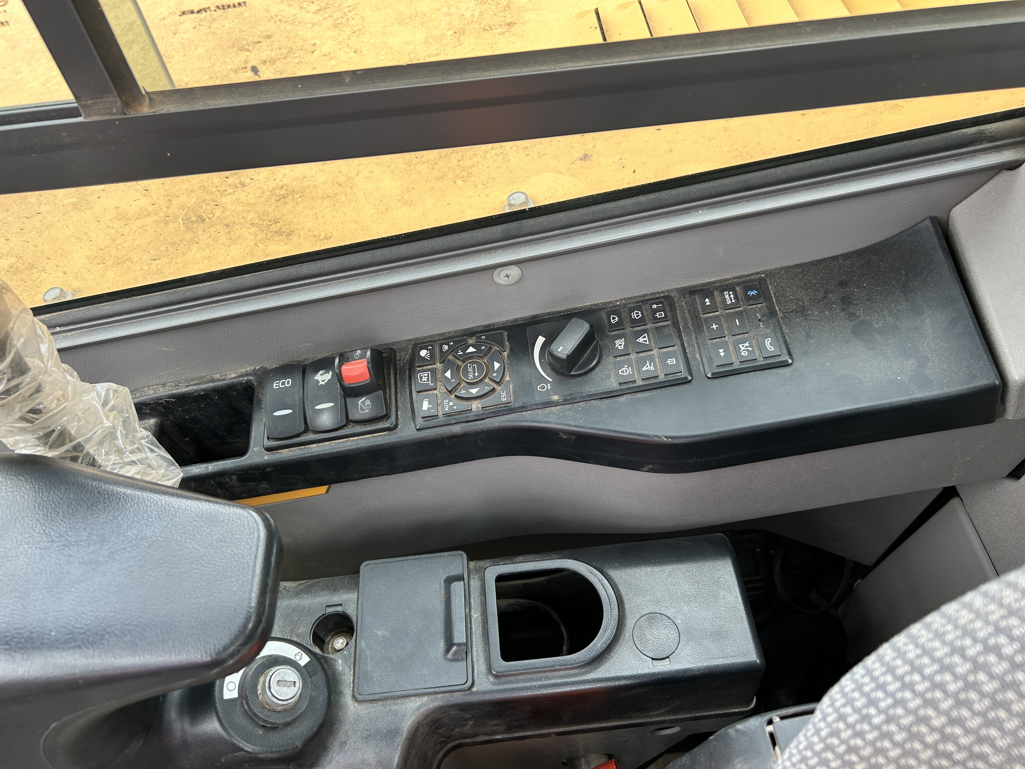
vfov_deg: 53.1
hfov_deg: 67.3
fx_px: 770
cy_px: 384
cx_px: 512
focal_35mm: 26
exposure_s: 1/176
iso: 50
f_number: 1.5
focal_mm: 5.7
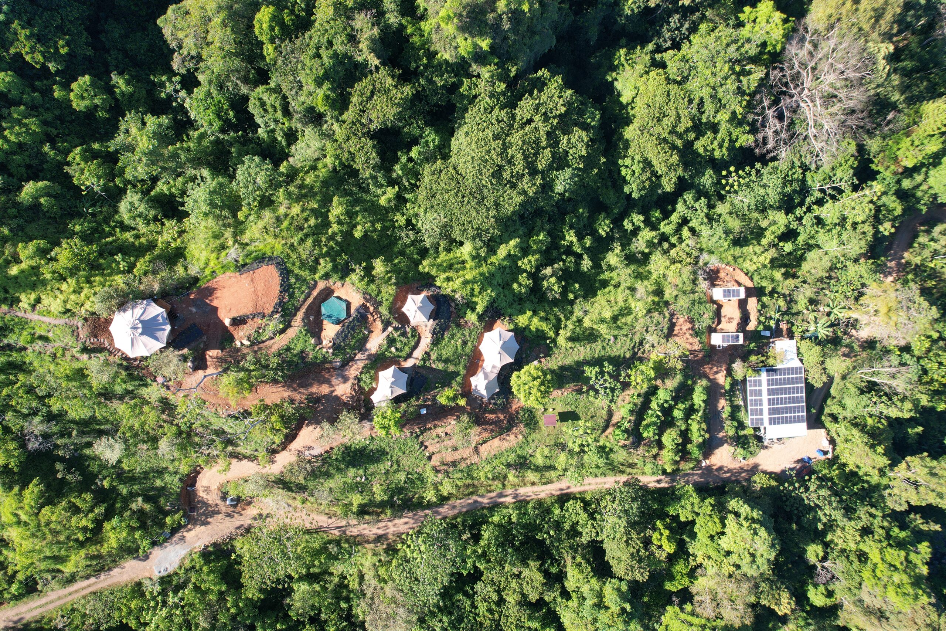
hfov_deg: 78.6
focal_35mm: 22
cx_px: 473
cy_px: 316
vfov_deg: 57.2
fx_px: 578
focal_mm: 8.38
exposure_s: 1/500
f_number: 2.8
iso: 100
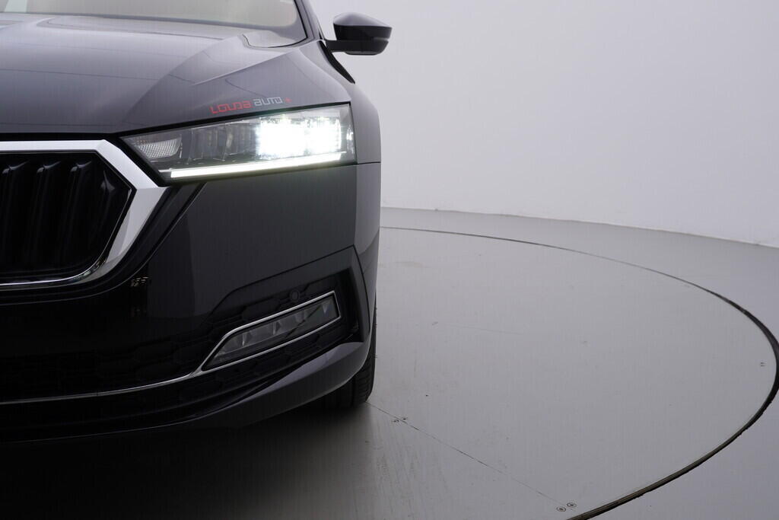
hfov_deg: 53.1
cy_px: 260
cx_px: 390
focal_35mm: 36
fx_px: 779
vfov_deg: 36.9
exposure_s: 1/100
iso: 125
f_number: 4.5
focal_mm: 24
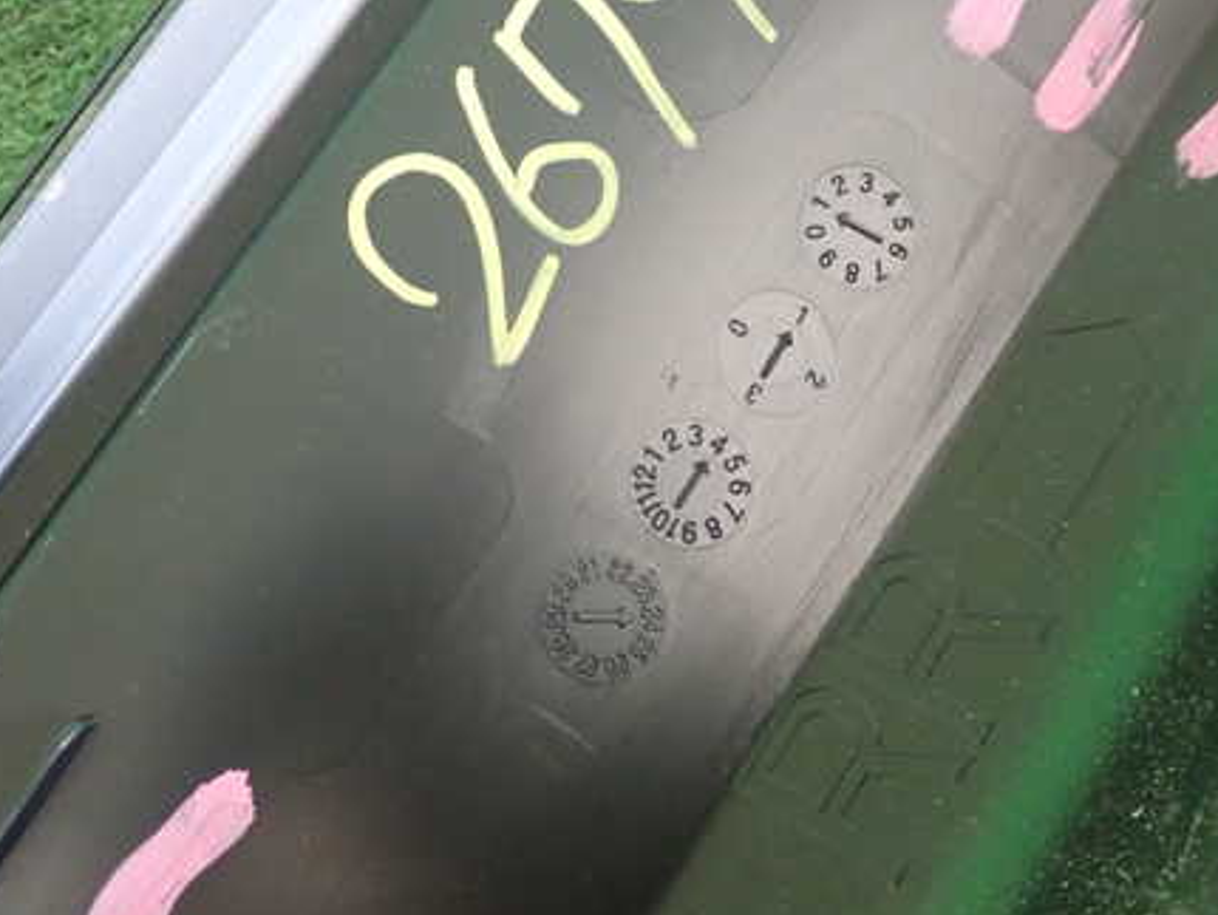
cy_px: 431
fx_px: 1866
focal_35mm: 53
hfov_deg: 36.2
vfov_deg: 27.5
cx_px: 603
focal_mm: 6.86
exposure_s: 1/40
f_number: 2.7
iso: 1000
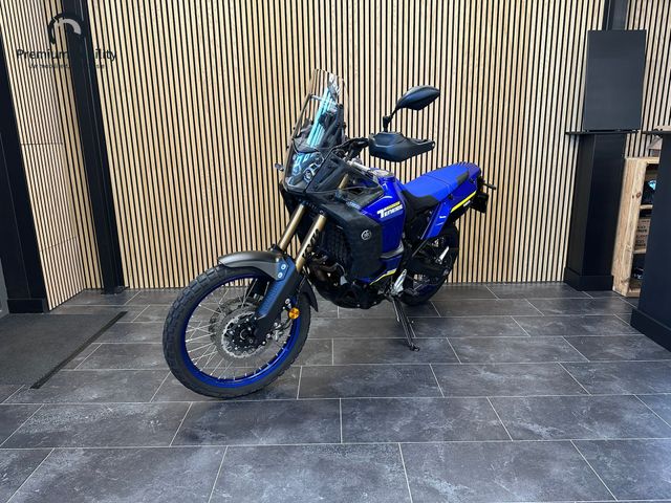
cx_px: 336
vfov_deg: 56.8
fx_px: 465
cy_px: 252
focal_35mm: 24
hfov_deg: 71.6
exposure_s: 1/50
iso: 160
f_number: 1.78
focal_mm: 6.86
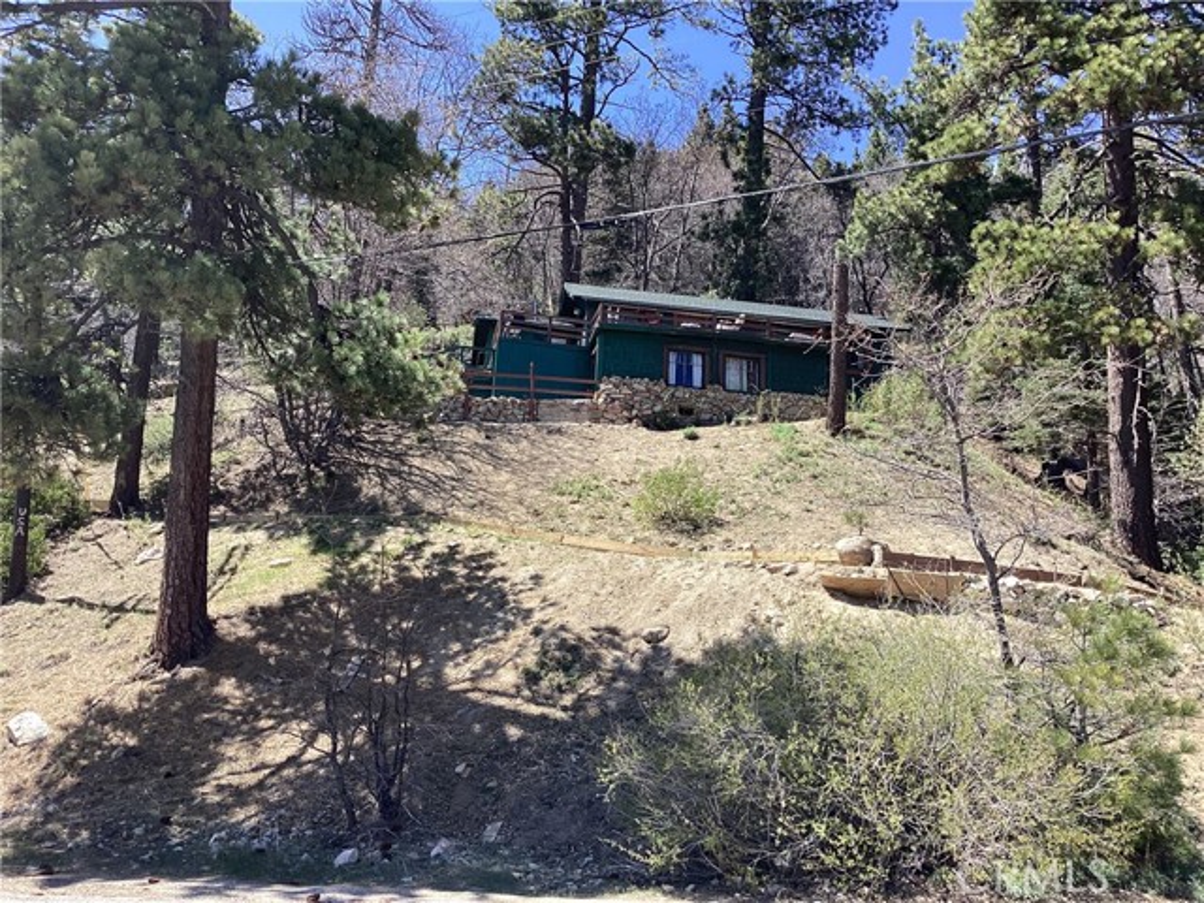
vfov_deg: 45.4
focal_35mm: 31
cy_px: 452
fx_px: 1078
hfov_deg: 58.4
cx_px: 602
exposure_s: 1/503
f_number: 2.4
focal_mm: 3.3
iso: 25
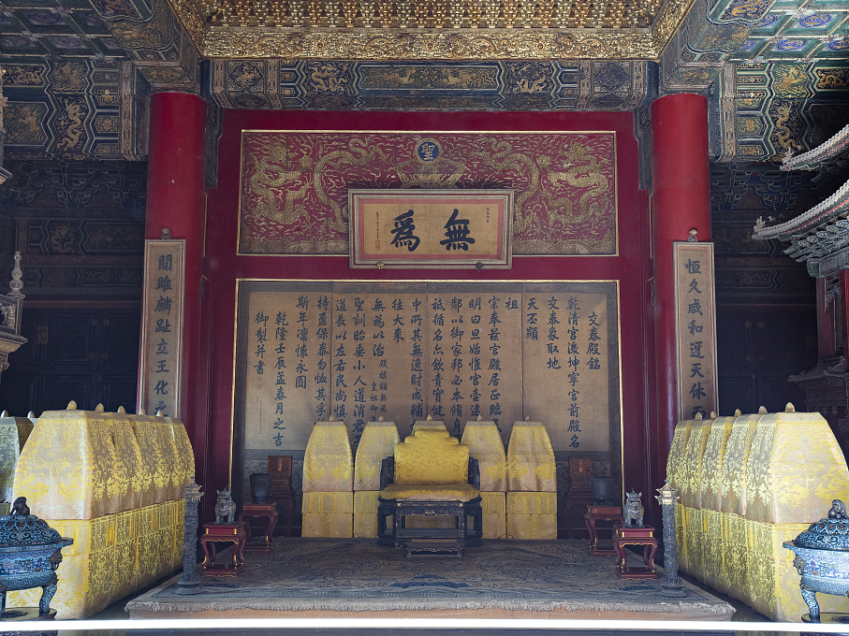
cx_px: 426
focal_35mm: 38
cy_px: 318
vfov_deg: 37.7
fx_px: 932
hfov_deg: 49.0
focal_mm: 35
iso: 800
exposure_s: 1/60
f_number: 4
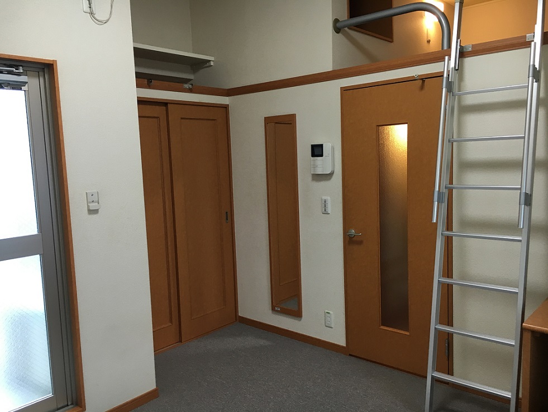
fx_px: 459
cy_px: 206
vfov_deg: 48.3
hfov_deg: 61.6
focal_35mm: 29
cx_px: 274
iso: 80
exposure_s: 1/30
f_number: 2.2
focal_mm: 4.15
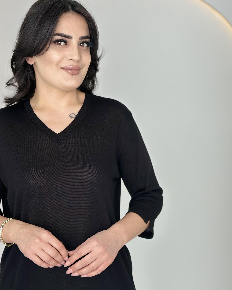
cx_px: 79
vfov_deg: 27.1
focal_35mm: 70
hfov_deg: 21.8
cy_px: 156
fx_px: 601
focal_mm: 6.86
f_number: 1.78
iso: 80
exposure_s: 1/334
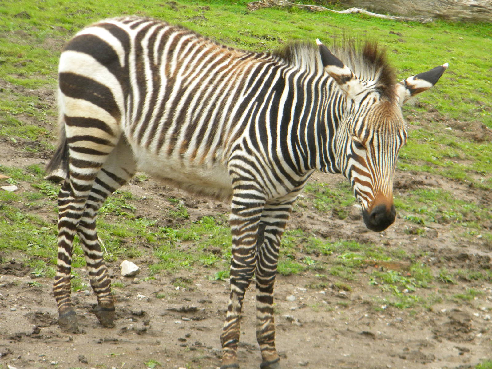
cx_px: 246
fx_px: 2104
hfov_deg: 13.3
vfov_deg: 10.0
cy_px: 184
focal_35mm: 148
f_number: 5
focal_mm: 26.8
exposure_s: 1/500
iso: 240
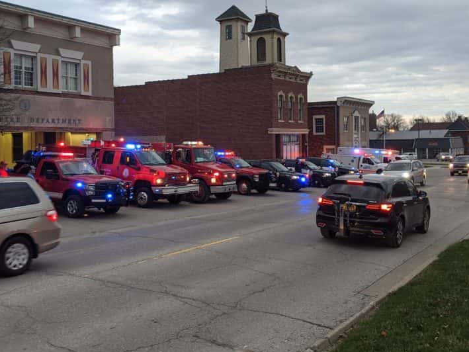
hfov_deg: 47.9
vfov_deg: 36.7
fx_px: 528
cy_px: 148
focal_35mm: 39
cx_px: 232
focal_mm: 4.44
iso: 74
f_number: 1.8
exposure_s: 1/59.9
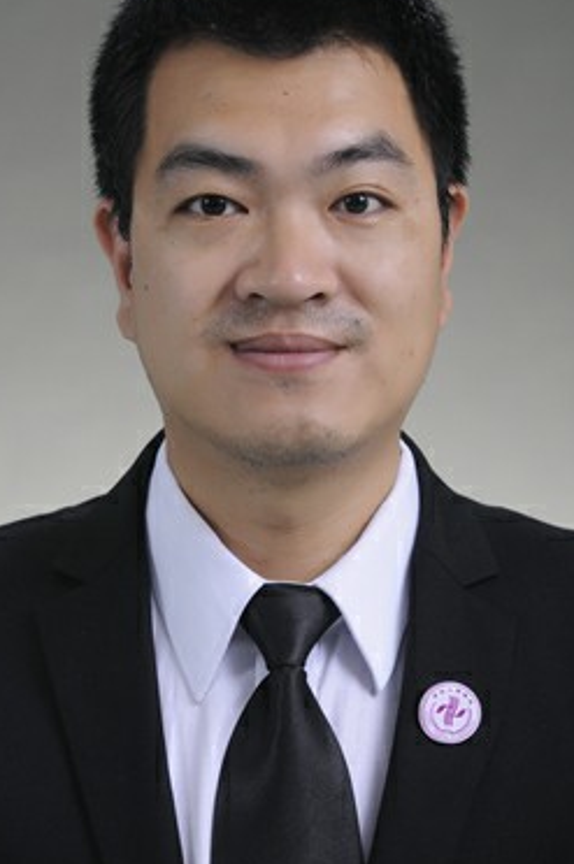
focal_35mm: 155
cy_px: 377
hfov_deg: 8.9
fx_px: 3708
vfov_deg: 13.3
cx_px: 281
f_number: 5.6
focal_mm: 85
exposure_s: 1/125
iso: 160
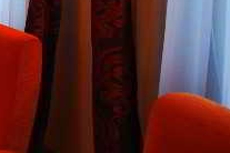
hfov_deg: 20.5
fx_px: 371
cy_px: -11
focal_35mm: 58
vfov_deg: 22.2
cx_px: -207
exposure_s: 1.6
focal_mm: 10
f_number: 8
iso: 100
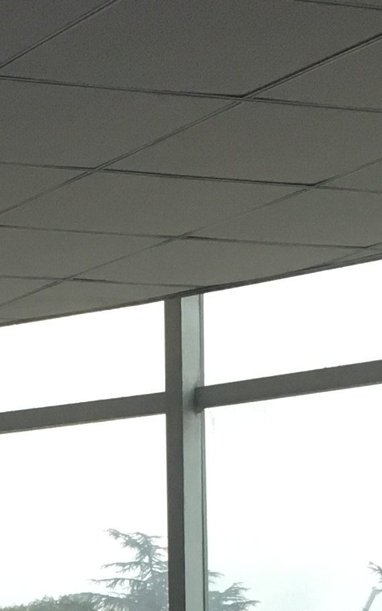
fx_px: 2248
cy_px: 916
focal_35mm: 135
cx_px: -136
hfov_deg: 9.5
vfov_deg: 14.4
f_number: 2.2
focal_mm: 4.15
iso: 100
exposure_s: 1/33
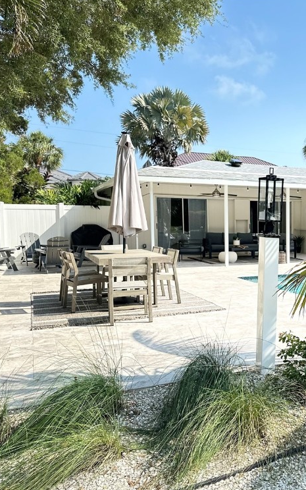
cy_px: 248
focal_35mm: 35
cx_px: 296
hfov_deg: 33.6
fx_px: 467
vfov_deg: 55.3
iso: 80
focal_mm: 6.86
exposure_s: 1/1664
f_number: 1.78
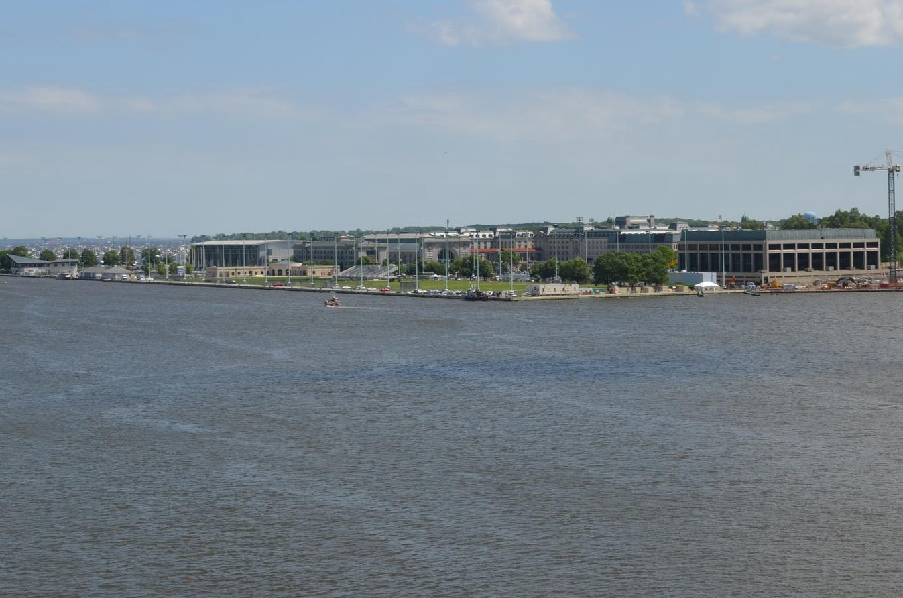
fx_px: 1827
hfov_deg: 27.7
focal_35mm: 73
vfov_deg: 18.6
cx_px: 523
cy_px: 232
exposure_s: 1/320
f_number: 9
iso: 100
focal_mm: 32
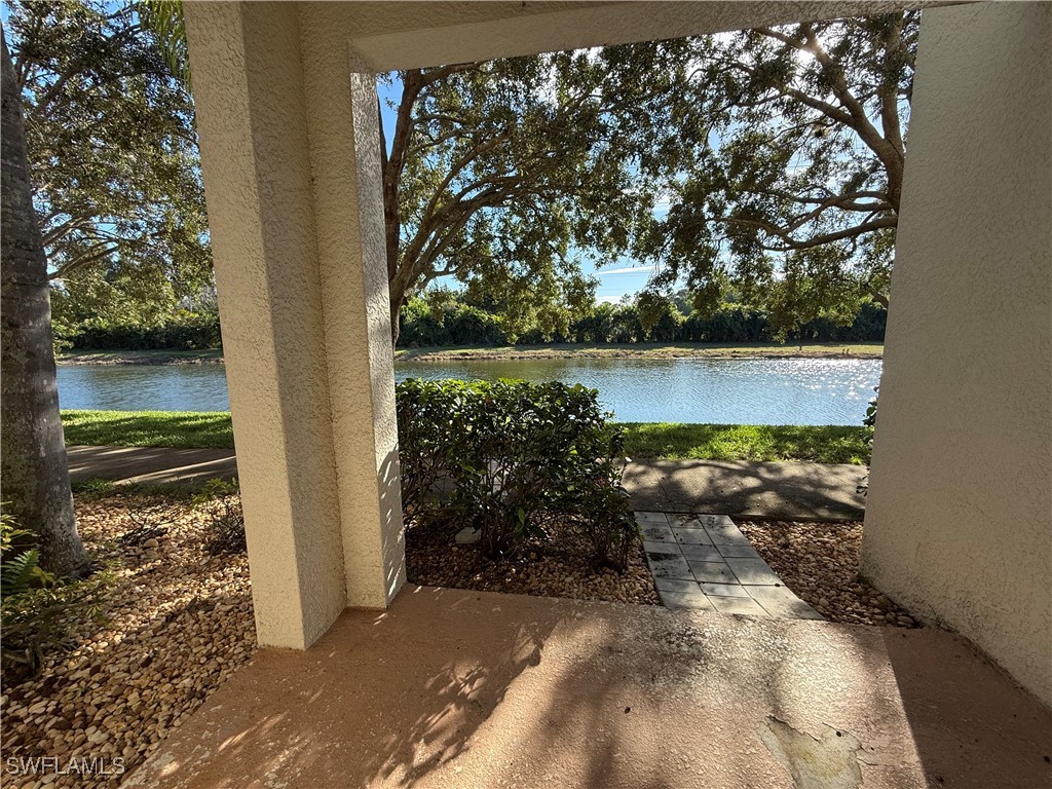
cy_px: 394
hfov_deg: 102.1
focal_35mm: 14
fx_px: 425
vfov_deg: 85.7
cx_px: 526
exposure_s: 1/658
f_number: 2.2
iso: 64
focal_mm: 2.22
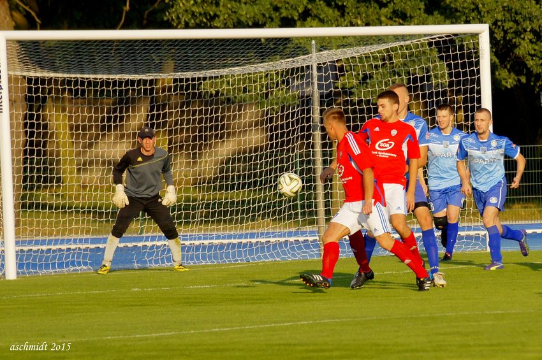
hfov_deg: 6.9
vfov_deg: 4.6
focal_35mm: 300
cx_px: 271
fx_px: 4512
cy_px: 180
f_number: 5.6
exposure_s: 1/2500
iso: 500
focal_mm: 200
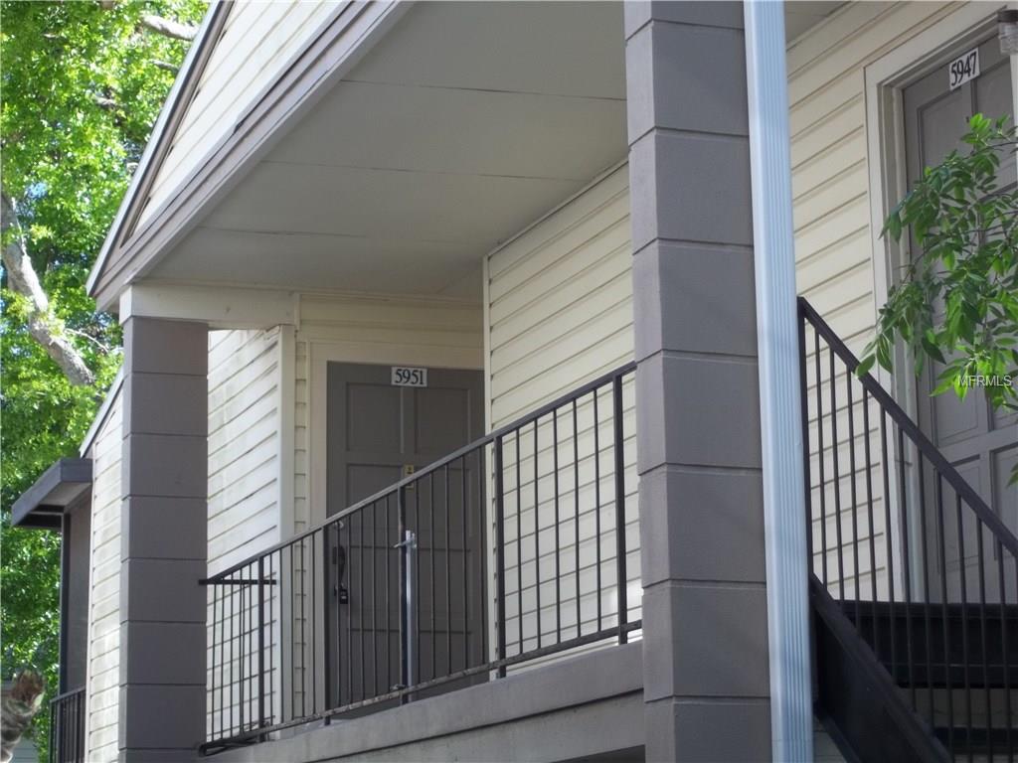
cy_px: 382
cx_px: 509
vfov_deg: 15.4
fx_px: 2823
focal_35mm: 96
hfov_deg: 20.4
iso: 64
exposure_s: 1/80
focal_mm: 17.1
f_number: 5.2
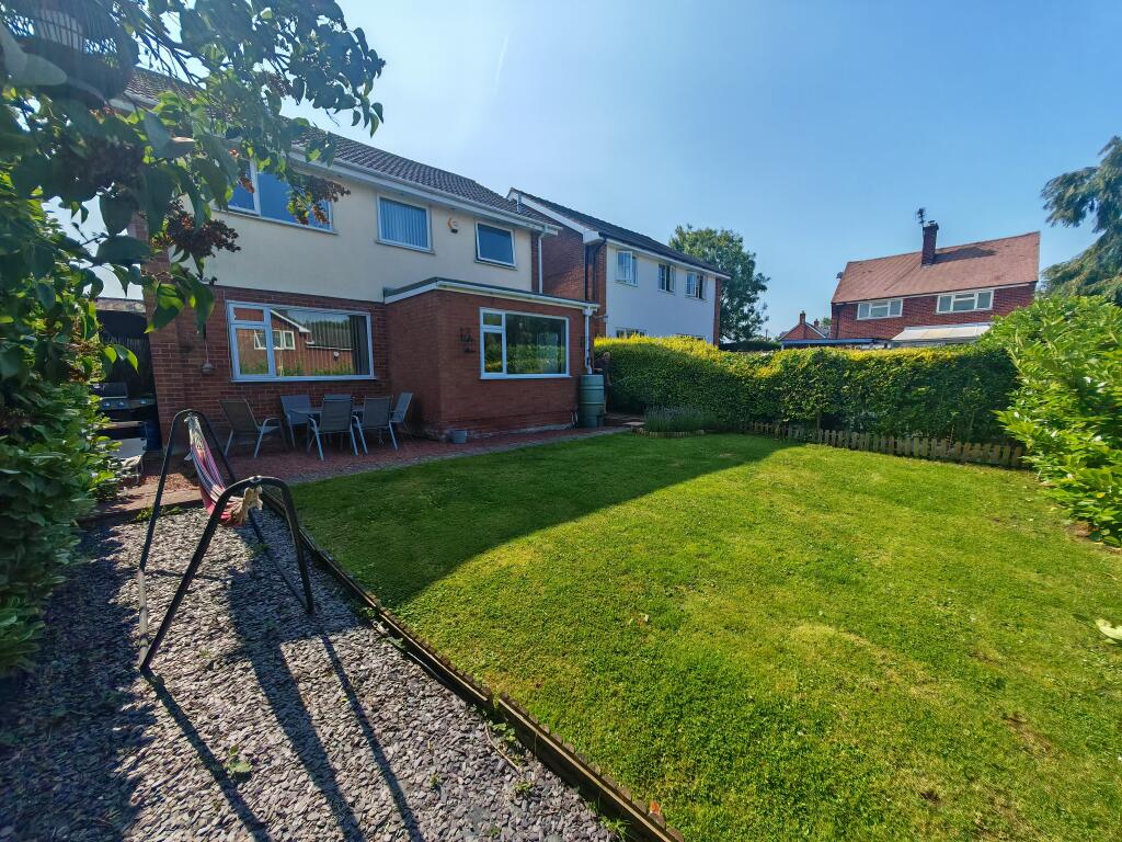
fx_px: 421
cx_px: 561
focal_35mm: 13
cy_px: 421
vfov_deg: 89.9
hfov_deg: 106.2
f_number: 2
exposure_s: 1/870
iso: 50
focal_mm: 1.82
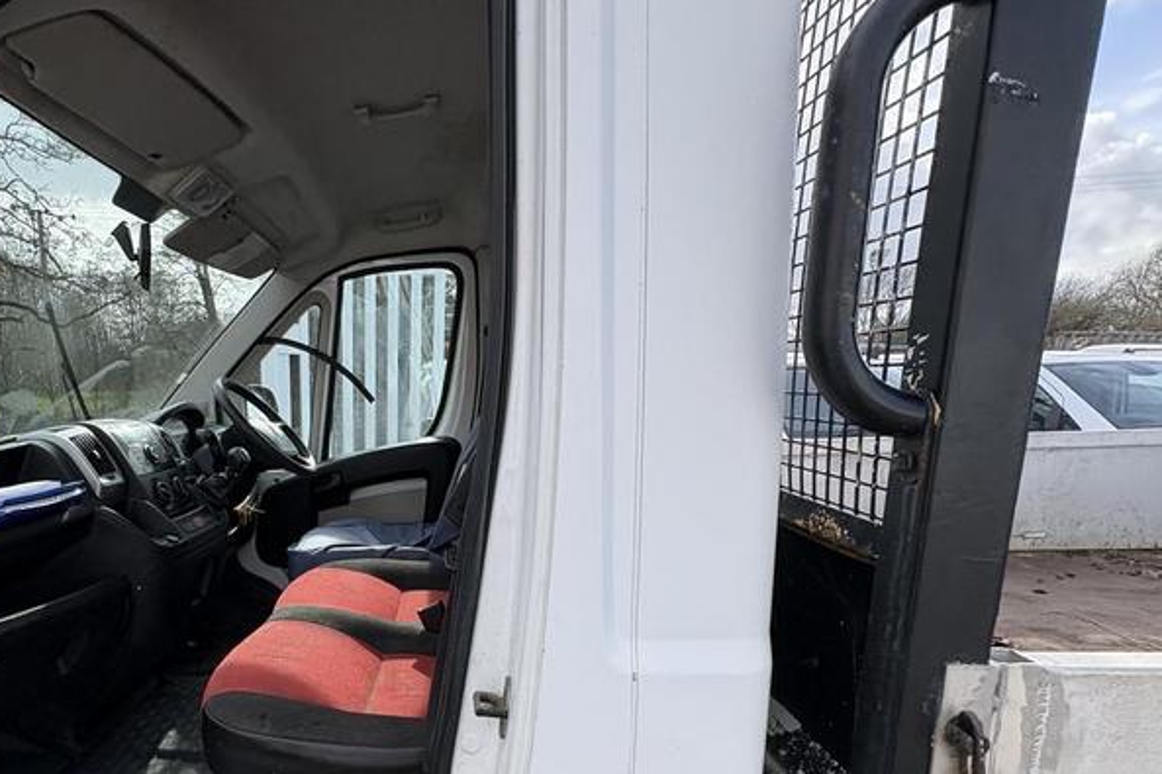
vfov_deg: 55.1
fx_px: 710
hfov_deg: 76.0
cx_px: 382
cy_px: 558
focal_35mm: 22
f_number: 2.2
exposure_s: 1/522
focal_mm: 2.22
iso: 40
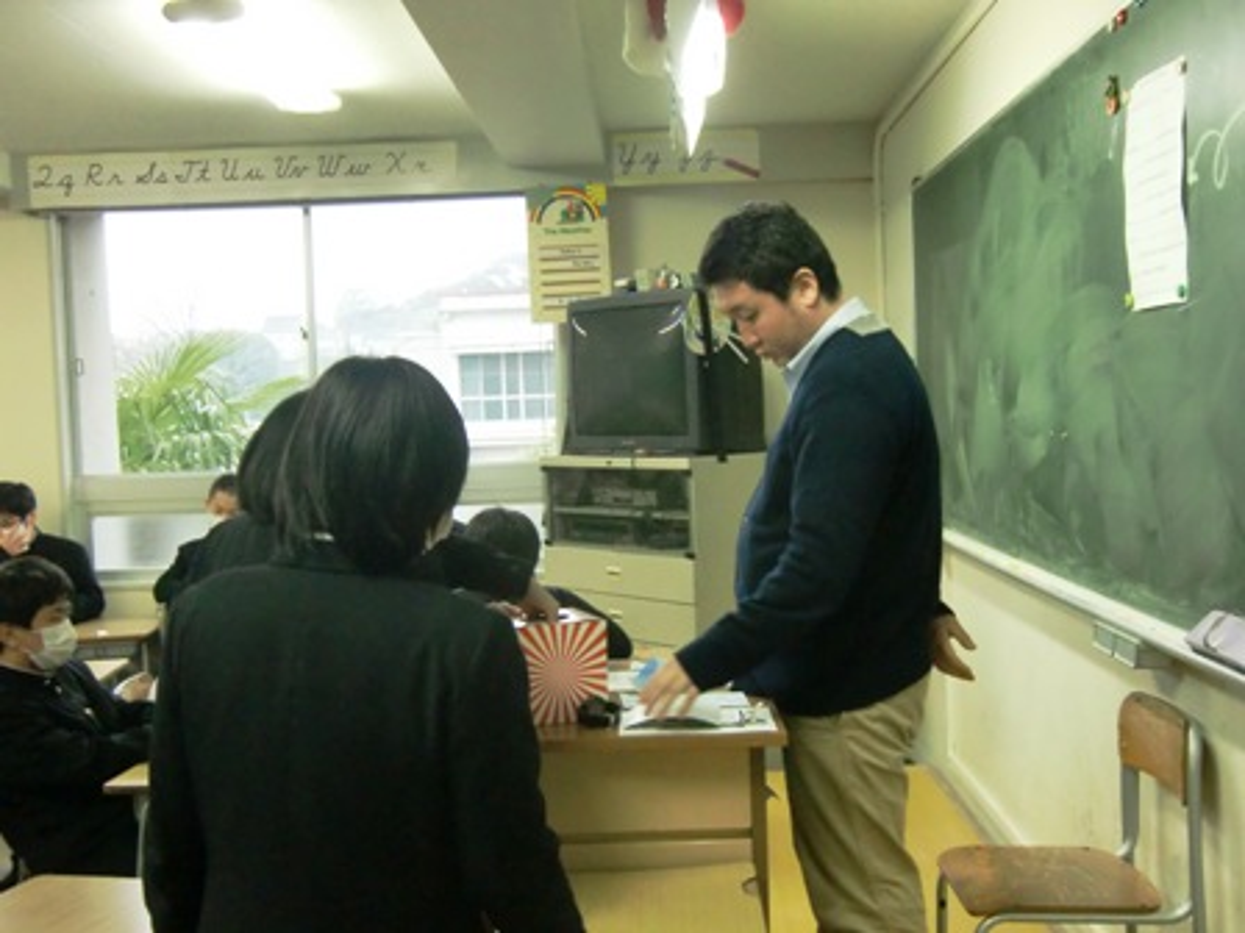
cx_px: 622
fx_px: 1439
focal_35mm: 40
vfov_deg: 36.0
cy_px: 466
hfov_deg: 46.8
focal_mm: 7.1
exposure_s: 1/40
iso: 400
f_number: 3.8
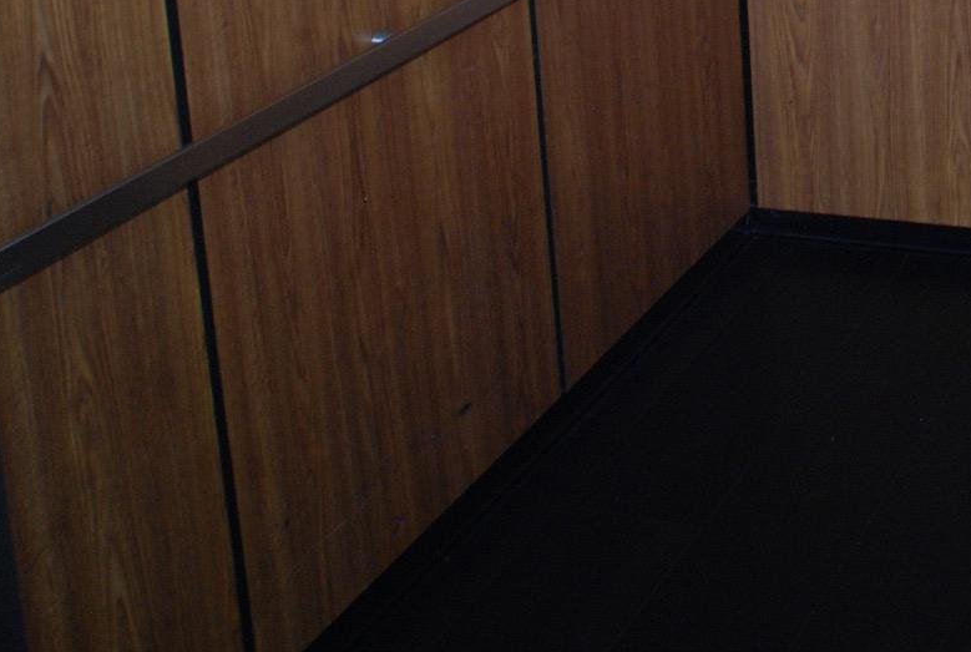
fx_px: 1919
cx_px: 950
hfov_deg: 27.0
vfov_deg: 18.1
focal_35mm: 71
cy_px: -186
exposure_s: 1/60
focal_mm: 18
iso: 400
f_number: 5.6
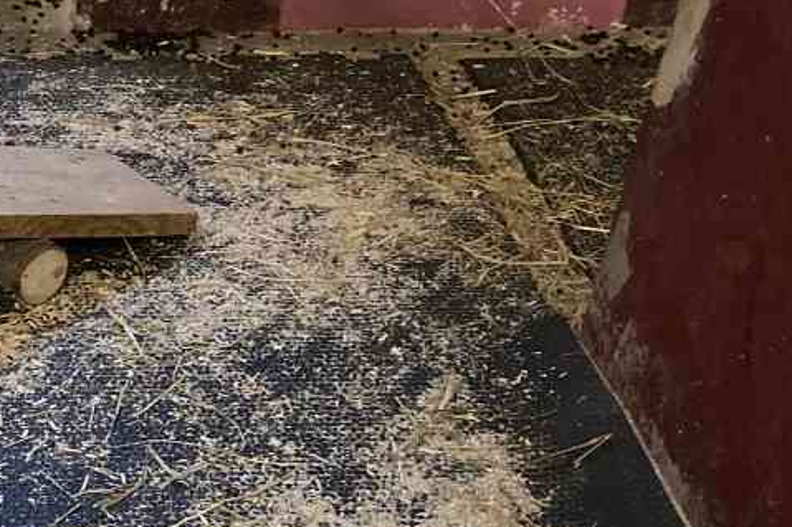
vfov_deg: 18.2
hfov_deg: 26.5
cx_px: 41
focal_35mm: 73
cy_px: 529
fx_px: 1605
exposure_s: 1/20
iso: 640
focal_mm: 4
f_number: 1.8
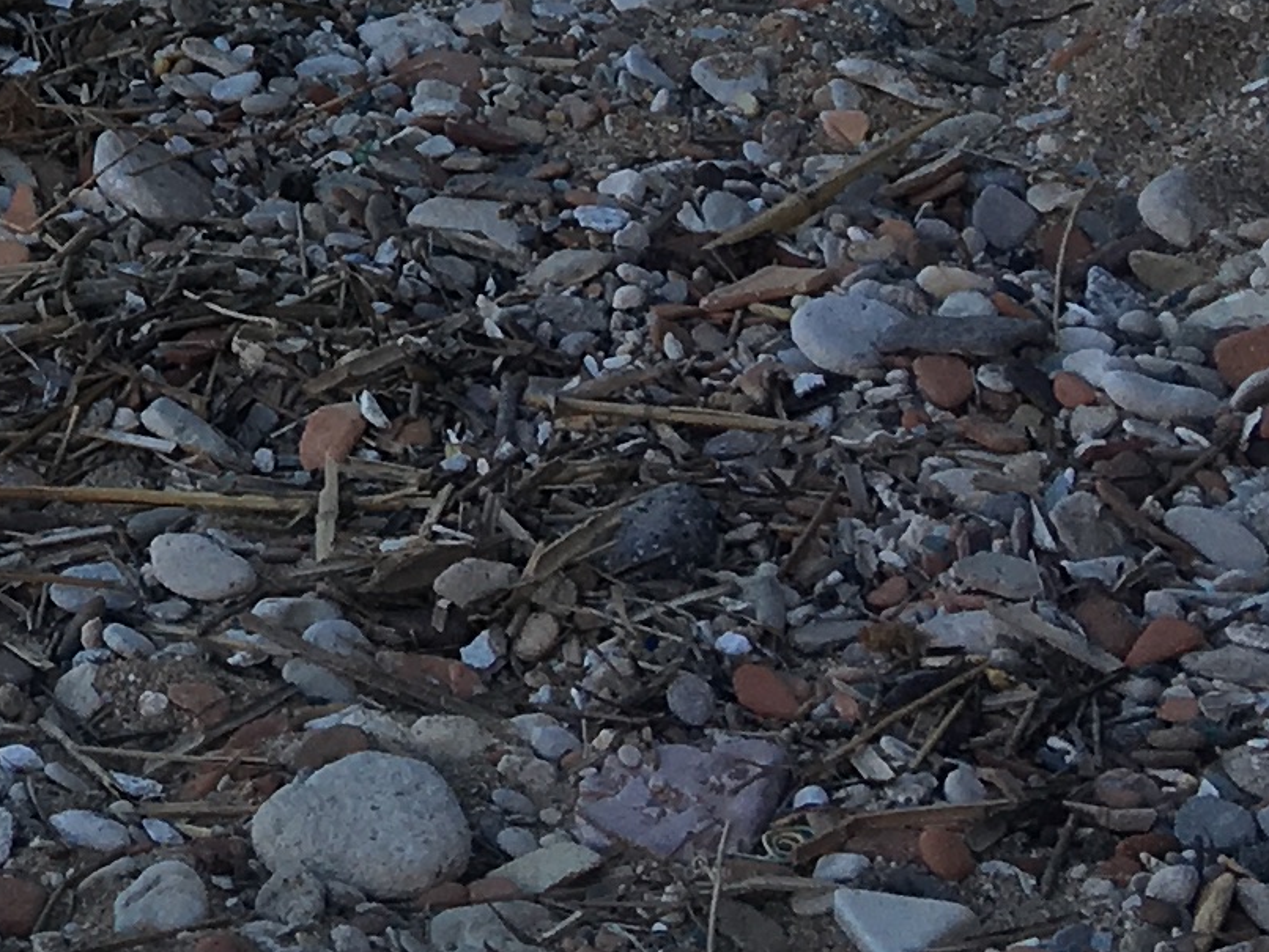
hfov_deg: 12.7
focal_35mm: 145
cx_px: -814
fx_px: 5317
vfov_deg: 9.2
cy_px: -1349
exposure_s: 1/591
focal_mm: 4.15
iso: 25
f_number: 2.2
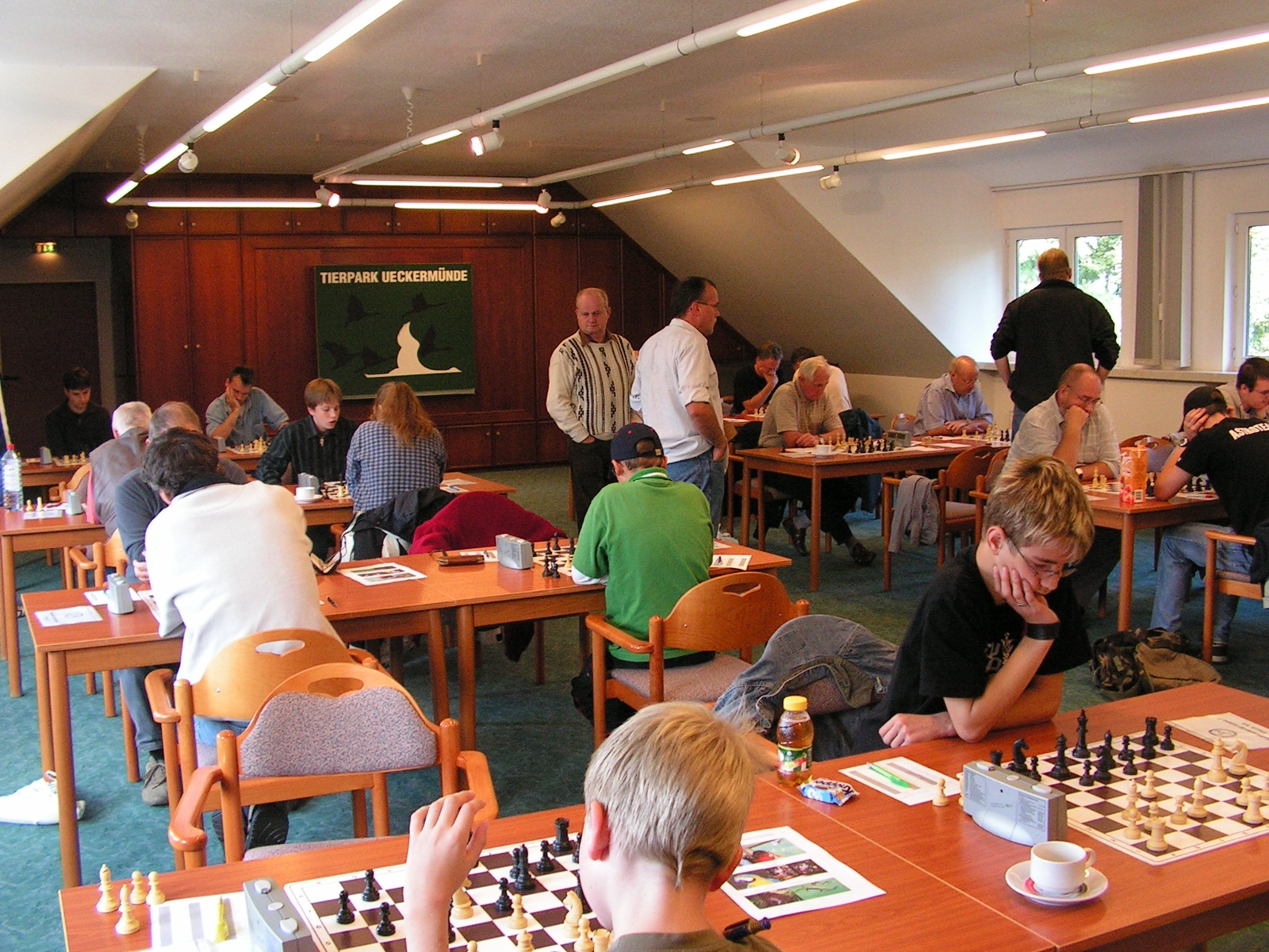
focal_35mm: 36
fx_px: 1320
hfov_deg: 51.4
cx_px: 634
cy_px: 476
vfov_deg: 39.7
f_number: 3.2
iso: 160
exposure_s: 1/40
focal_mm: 6
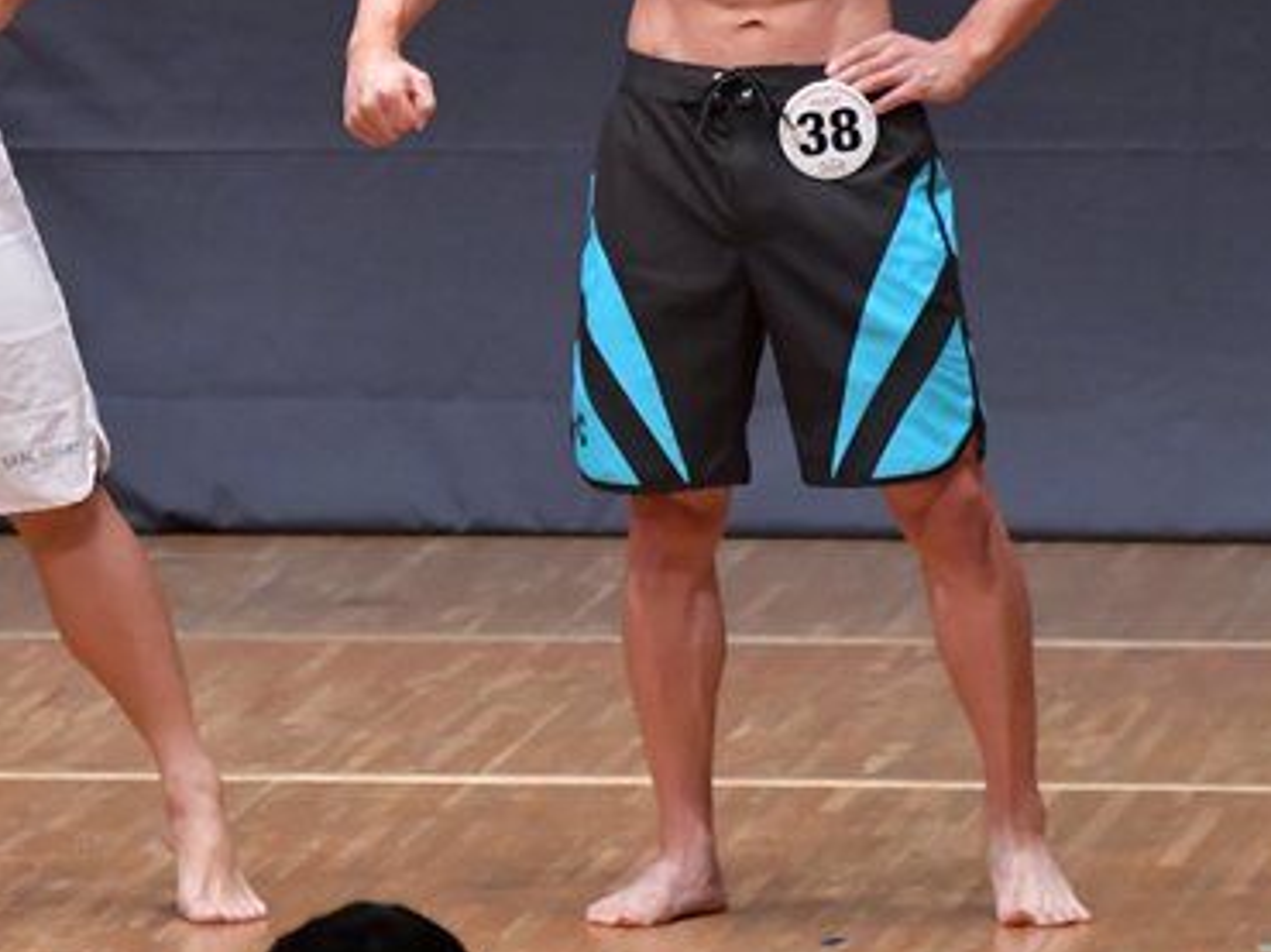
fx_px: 22163
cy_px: 127
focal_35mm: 604
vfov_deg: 2.5
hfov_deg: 3.3
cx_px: 119
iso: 6400
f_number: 5.6
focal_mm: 200
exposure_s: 1/400
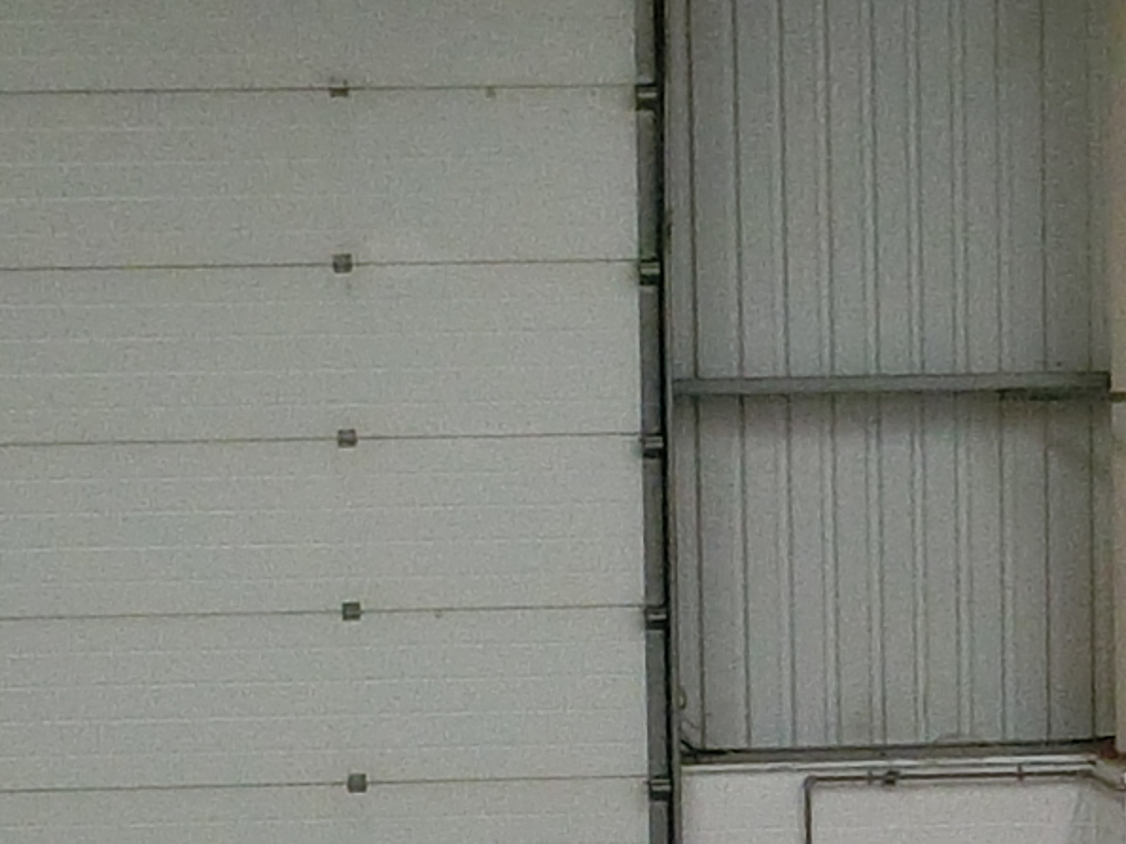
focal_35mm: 168
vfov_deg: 8.8
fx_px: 5464
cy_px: 941
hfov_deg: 11.8
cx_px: 729
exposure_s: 1/125
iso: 320
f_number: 2.8
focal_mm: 5.4
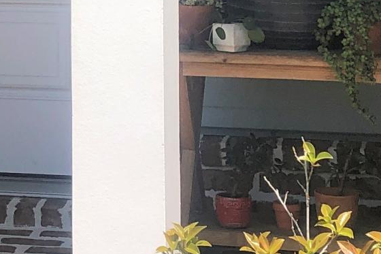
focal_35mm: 156
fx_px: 1650
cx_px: 100
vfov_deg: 8.6
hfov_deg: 13.1
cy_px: -104
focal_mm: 3.99
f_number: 1.8
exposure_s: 1/1412
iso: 20
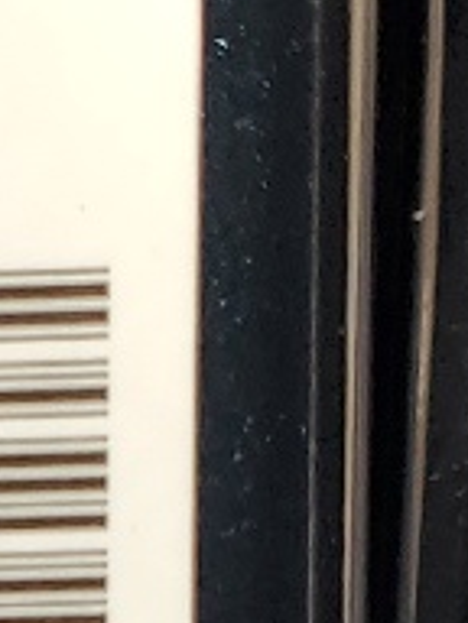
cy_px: 1136
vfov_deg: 8.7
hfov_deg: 6.8
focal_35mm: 217
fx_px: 3912
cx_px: -211
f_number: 1.5
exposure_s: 1/175
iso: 50
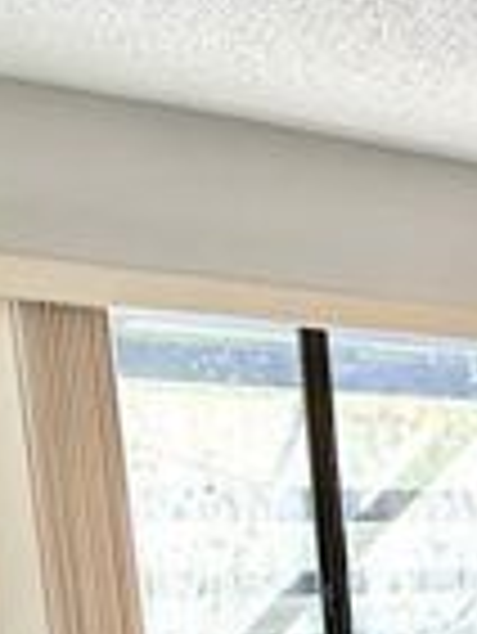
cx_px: 1208
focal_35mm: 70
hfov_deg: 13.6
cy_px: 697
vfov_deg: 25.7
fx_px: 1284
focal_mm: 2.22
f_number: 2.2
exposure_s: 1/120
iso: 200
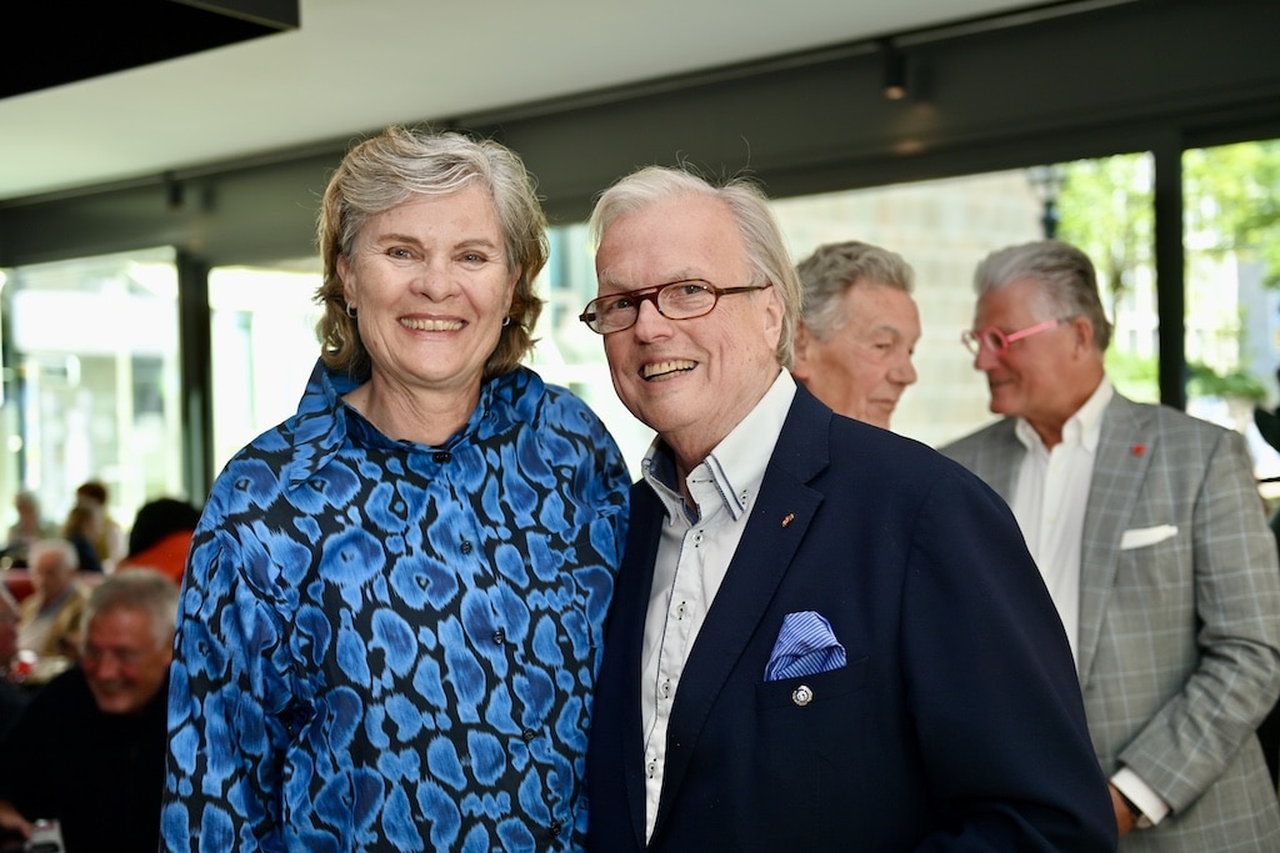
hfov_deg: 44.5
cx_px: 640
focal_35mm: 44
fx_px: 1565
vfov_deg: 30.5
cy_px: 426
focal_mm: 44
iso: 125
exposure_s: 1/100
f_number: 2.8
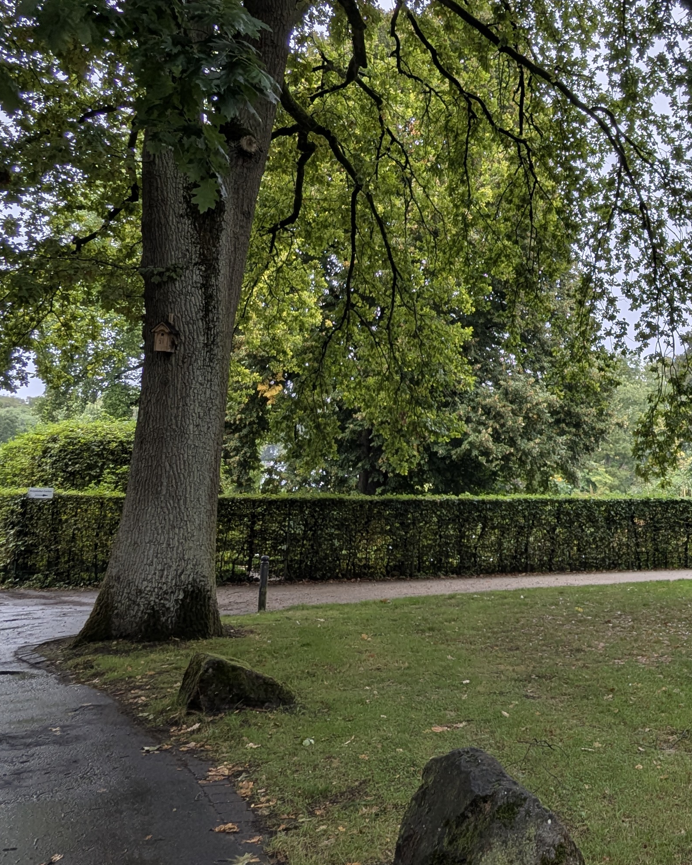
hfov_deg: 41.7
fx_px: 819
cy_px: 367
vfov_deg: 55.4
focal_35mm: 32
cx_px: 637
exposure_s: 1/225
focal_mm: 2.35
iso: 41
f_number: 2.2
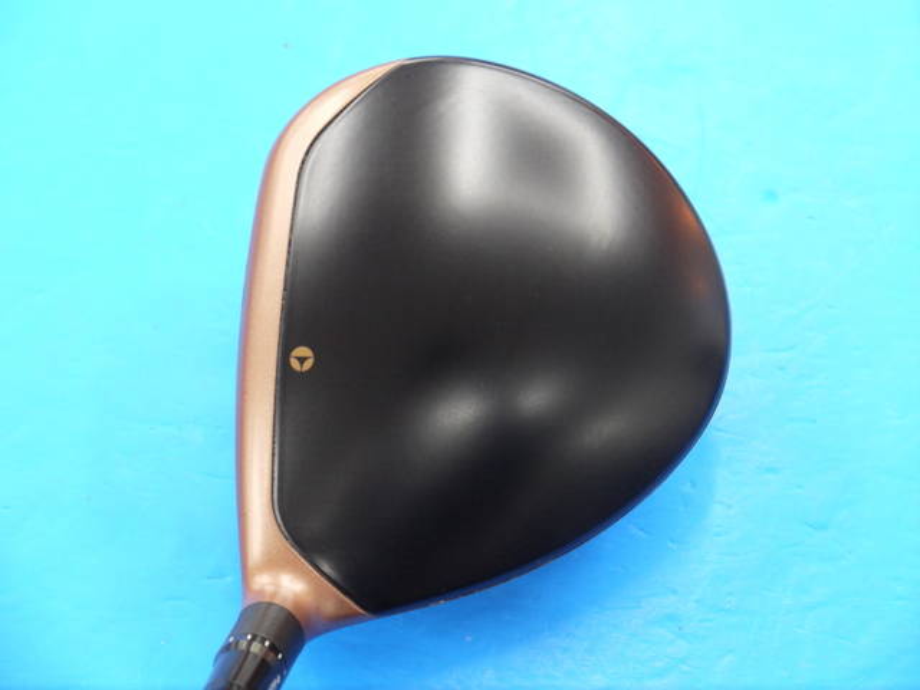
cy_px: 345
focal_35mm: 84
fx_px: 2232
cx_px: 460
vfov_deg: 17.6
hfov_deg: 23.3
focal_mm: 42
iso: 800
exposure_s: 1/50
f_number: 5.6
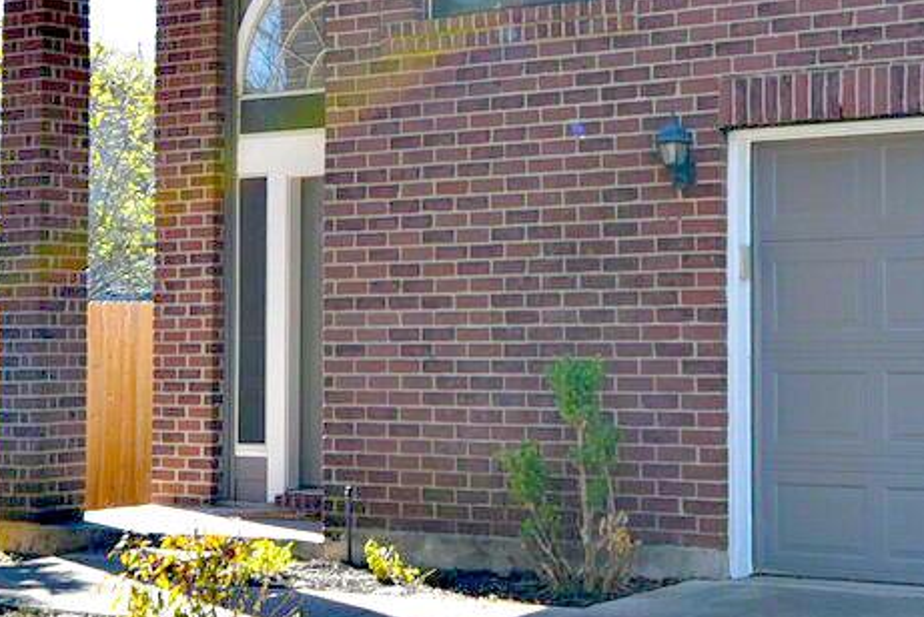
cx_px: 617
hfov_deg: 25.2
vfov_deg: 17.0
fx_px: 2055
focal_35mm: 80
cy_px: 205
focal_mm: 18
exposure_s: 1/250
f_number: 8
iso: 250
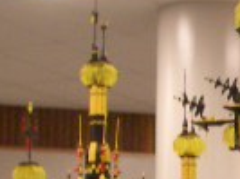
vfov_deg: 7.4
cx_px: 332
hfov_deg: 9.8
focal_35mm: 198
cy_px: 242
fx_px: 1369
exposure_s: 1/40
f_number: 2.8
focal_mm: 6.8
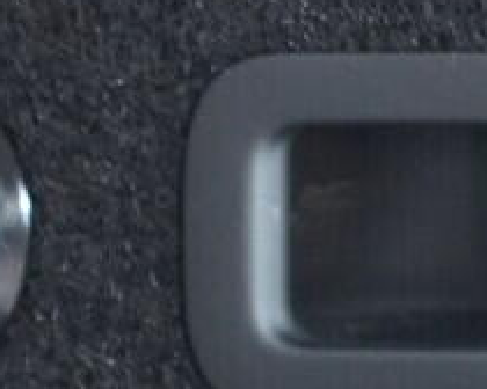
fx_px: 3344
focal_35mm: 232
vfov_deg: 6.7
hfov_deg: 8.3
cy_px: 190
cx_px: -49
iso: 1600
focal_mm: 24
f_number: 2.8
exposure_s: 1/40
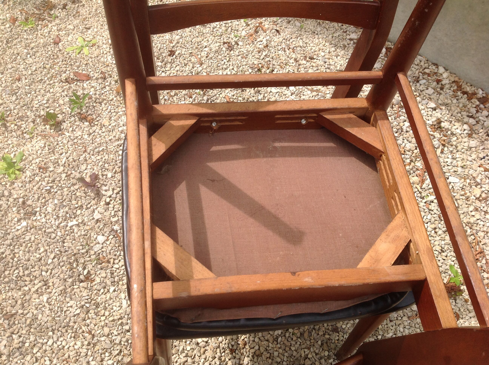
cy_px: 182
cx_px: 244
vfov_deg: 40.6
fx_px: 494
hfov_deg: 52.7
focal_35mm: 35
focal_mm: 4.28
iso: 50
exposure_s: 1/1043
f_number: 2.4
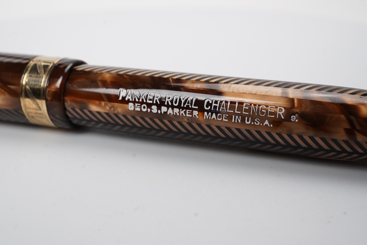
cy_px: 122
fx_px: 459
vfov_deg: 29.9
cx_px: 184
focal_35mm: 45
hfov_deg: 43.6
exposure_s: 1/100
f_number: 20
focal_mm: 30
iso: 400
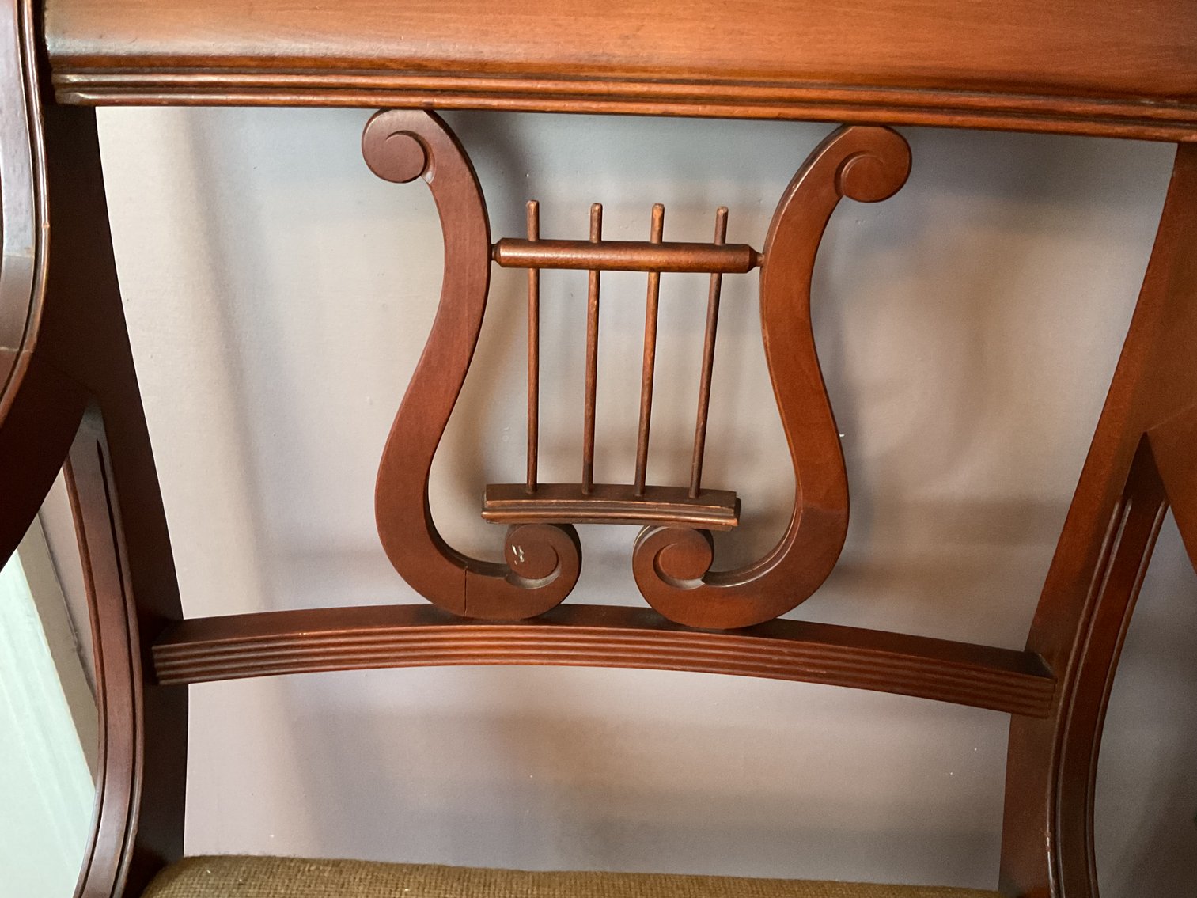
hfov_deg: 61.7
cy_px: 449
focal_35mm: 29
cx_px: 598
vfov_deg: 48.2
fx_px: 1003
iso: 320
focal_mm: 3
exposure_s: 1/30
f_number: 1.8
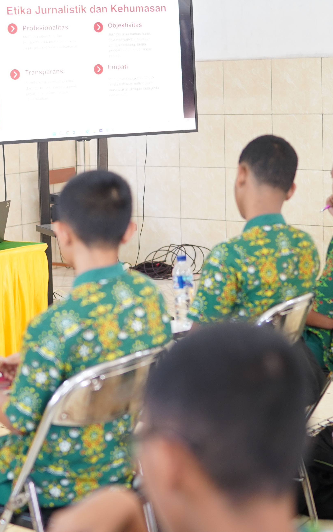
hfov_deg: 16.2
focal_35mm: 80
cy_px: 267
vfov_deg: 25.8
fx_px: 1161
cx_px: 54
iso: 400
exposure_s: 1/60
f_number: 1.4
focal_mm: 35
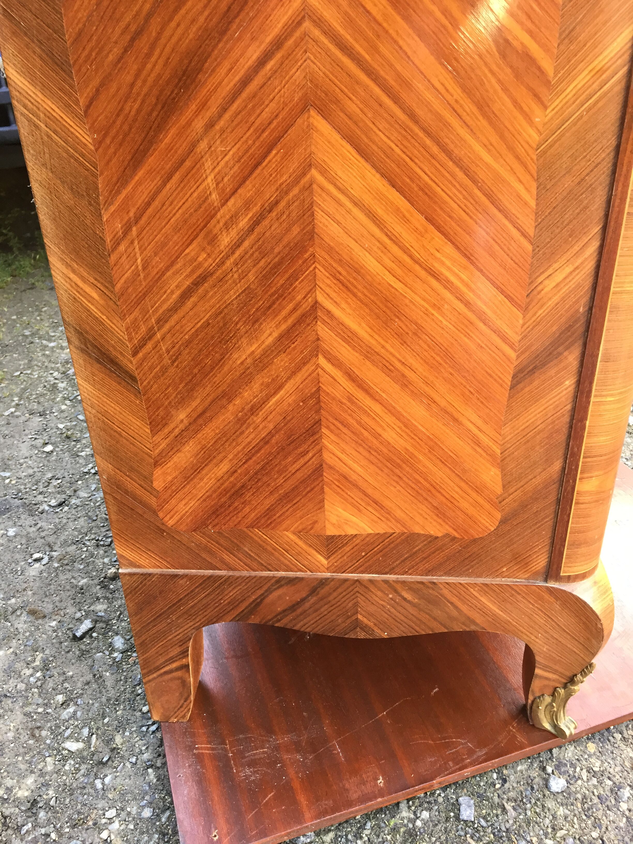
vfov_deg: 61.7
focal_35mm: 29
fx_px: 707
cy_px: 422
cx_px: 316
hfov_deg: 48.2
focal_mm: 4.15
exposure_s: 1/33
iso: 50
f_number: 2.2
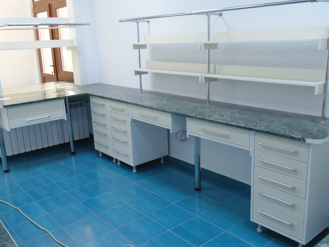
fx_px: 323
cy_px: 124
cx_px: 164
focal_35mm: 34
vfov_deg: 41.8
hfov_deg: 54.0
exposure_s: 1/30
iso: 250
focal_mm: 6.1
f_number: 3.3
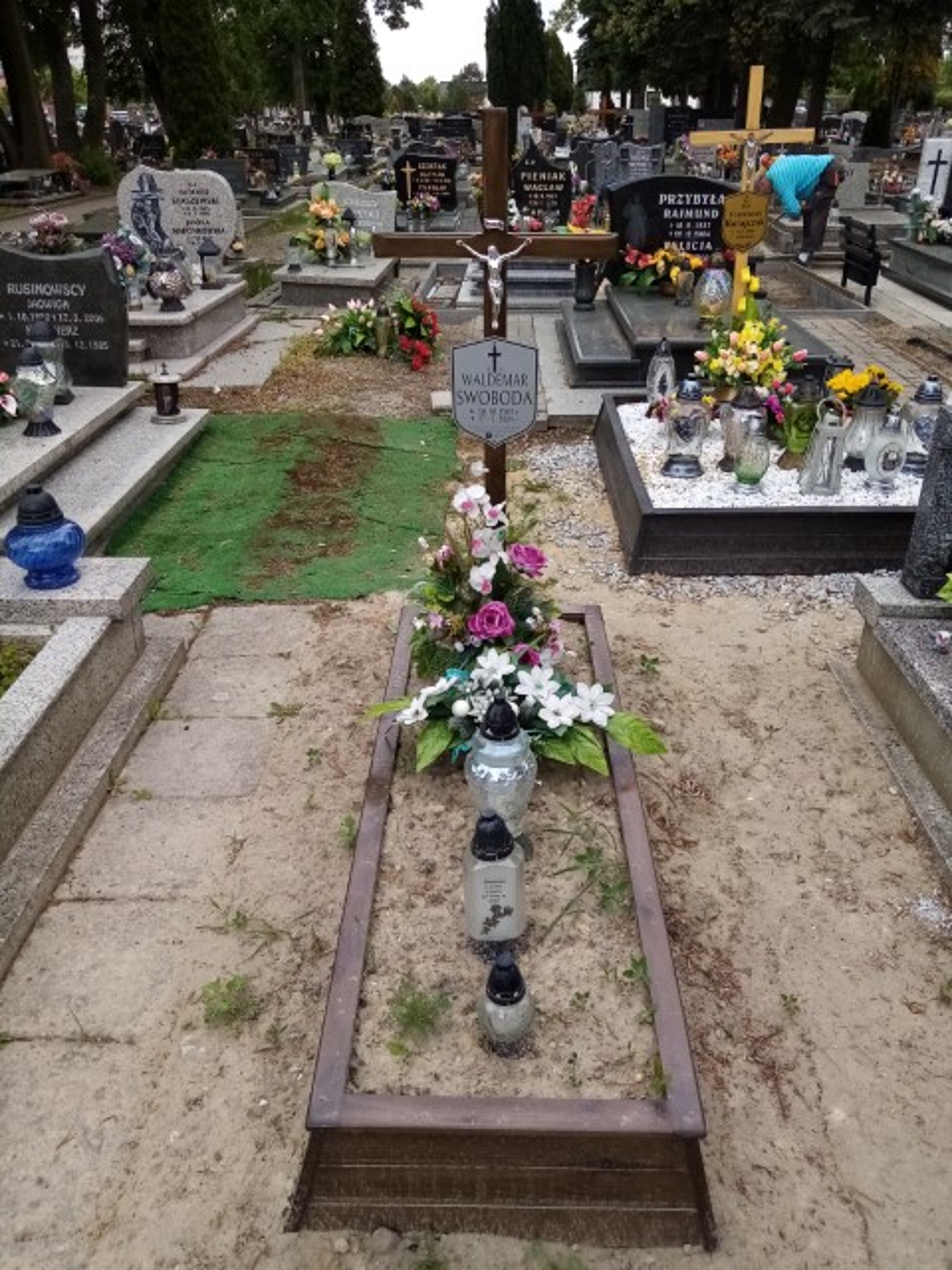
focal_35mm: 26
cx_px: 476
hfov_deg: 53.1
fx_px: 953
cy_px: 635
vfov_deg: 67.3
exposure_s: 1/511
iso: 109
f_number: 1.8
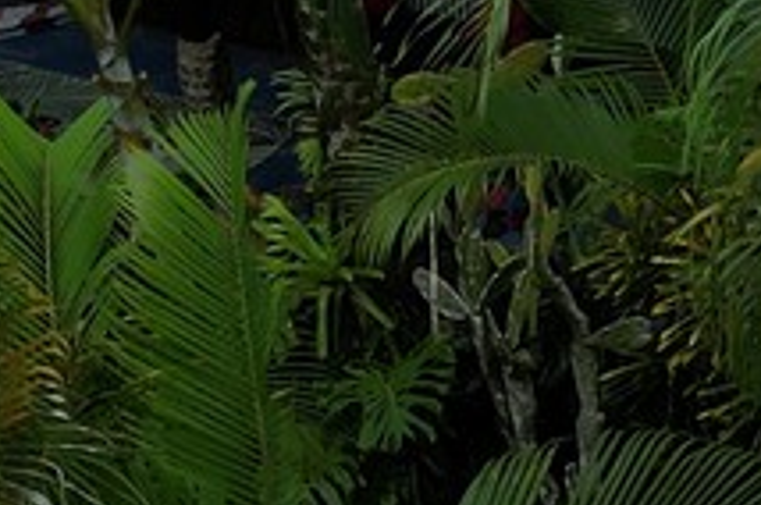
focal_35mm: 187
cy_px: 665
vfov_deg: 7.2
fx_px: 3947
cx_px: 1120
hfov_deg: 10.6
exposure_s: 1/2000
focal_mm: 6.72
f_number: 1.7
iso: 100
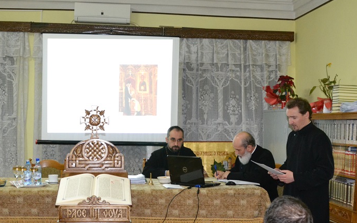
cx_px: 148
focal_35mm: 48
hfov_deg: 41.7
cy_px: 128
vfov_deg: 26.8
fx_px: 467
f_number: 3.5
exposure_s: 1/60
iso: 2000
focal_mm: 18
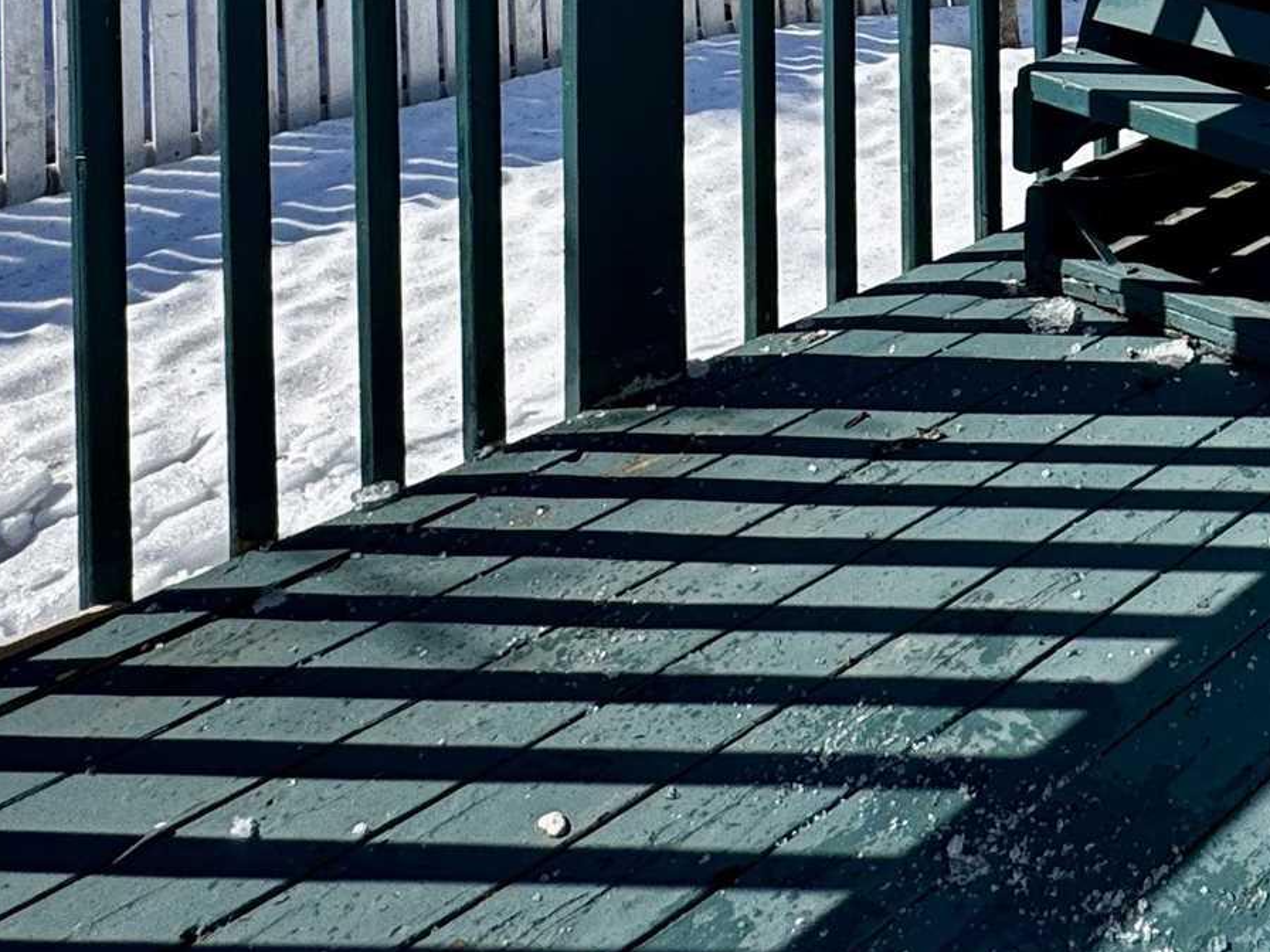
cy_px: -482
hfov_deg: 32.3
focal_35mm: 48
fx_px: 1761
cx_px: 1552
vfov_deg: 23.9
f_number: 2.2
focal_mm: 2.22
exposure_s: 1/1536
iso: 50
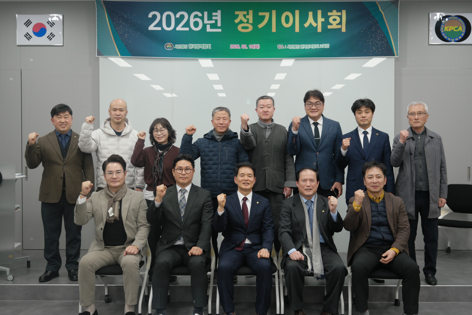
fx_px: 524
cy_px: 158
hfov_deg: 48.5
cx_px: 236
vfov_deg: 33.4
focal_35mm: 40
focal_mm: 26
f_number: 4.5
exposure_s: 1/50
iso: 320
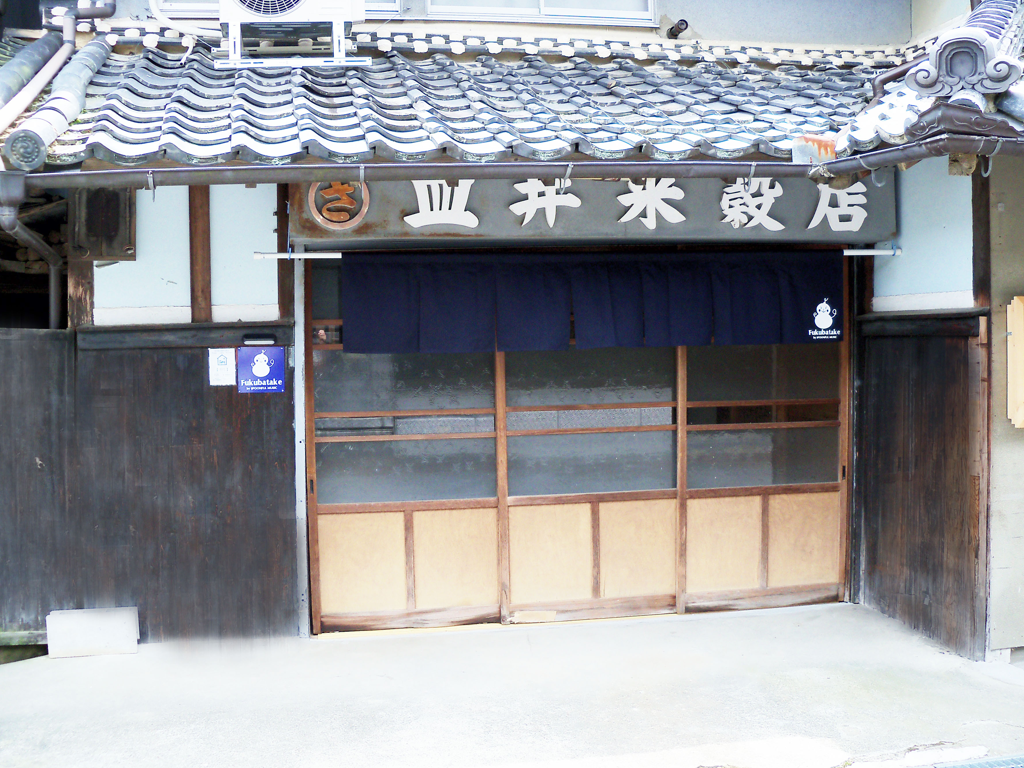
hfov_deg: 51.4
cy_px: 393
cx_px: 510
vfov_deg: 39.7
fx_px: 1065
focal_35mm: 36
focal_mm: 6.2
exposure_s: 1/250
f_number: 3.5
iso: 80
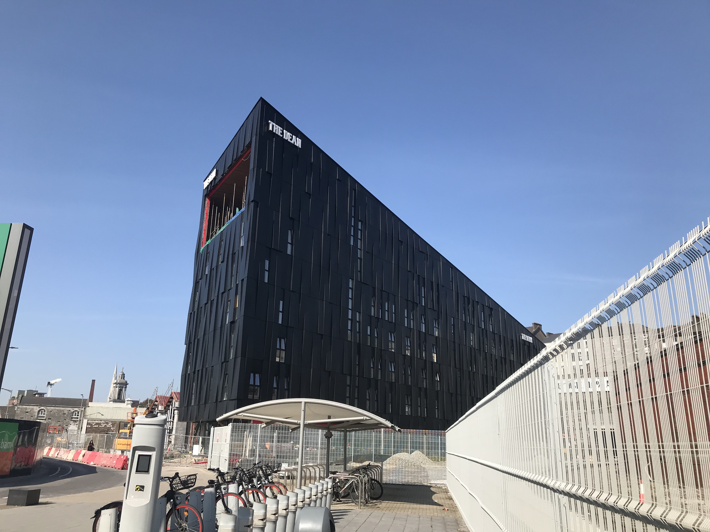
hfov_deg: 63.4
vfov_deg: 49.7
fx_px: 574
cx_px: 355
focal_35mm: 28
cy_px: 266
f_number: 1.8
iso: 20
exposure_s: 1/2398
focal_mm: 3.99
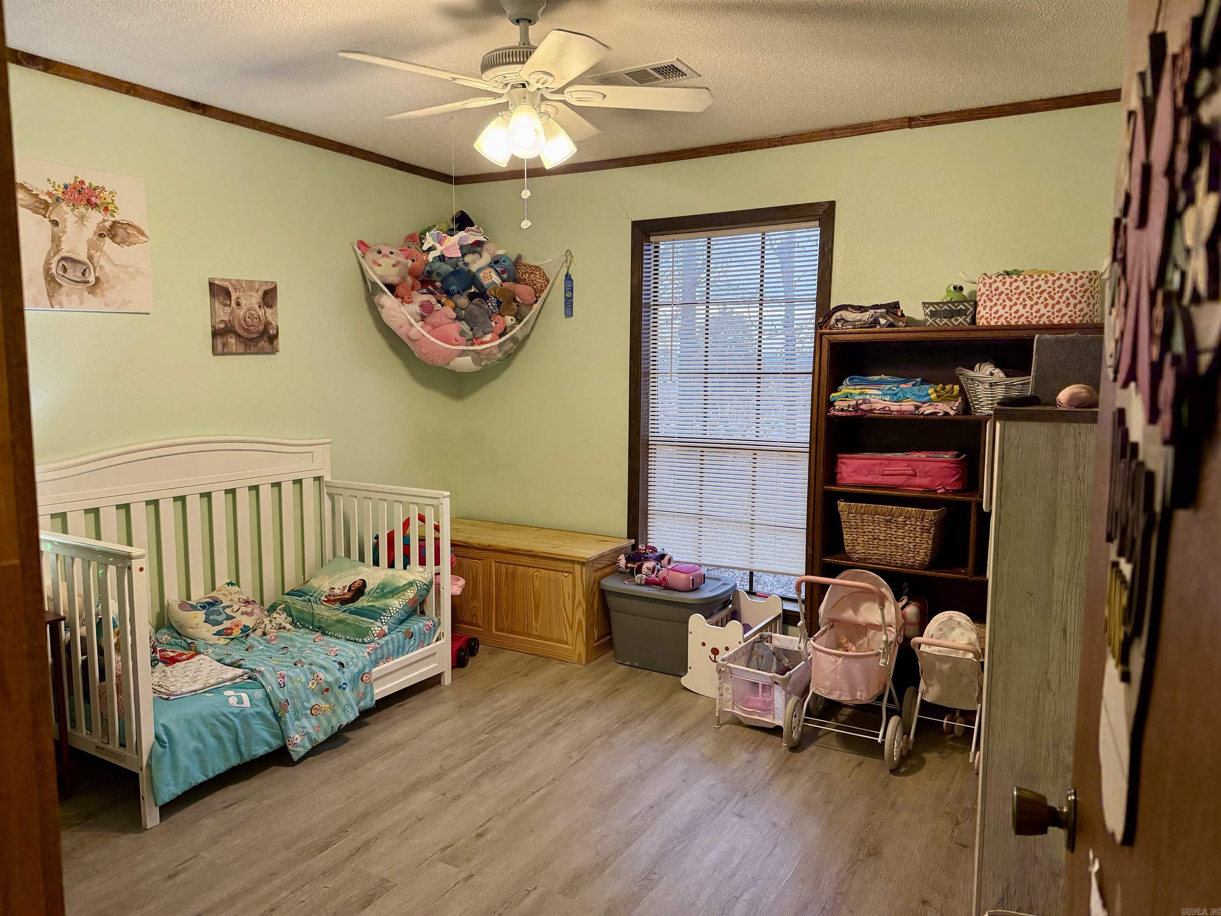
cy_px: 458
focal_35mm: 24
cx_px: 610
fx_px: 847
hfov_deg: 71.6
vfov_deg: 56.8
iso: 320
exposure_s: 1/120
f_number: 1.78
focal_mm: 6.76
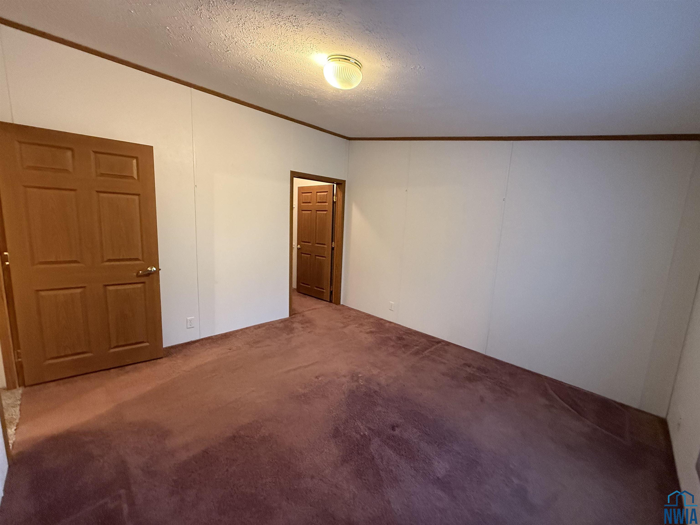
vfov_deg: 85.7
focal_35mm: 14
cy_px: 262
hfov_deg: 102.1
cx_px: 350
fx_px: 283
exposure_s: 1/60
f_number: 2.2
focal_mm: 2.22
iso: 640
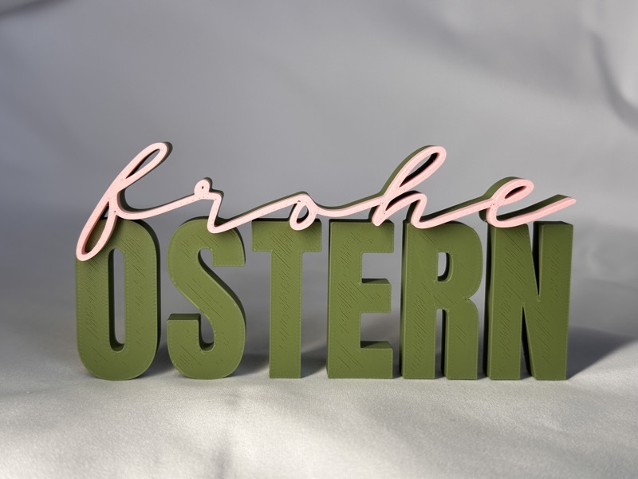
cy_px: 240
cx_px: 319
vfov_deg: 30.3
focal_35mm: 48
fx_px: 885
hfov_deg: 39.7
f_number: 1.78
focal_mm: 6.86
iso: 64
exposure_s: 1/634
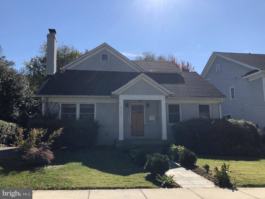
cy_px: 100
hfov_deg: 63.4
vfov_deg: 49.7
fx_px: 214
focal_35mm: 28
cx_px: 132
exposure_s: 1/5348
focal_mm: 3.99
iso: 20
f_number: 1.8
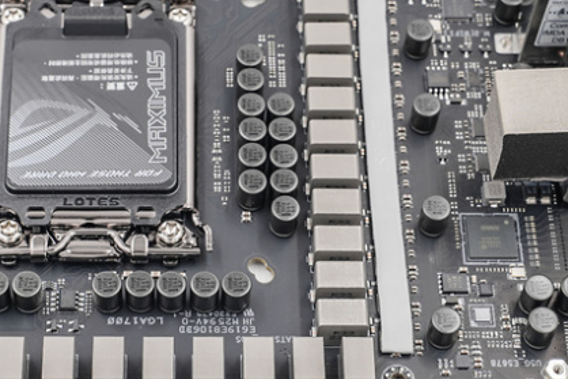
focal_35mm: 101
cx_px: 178
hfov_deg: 20.1
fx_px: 1594
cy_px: 239
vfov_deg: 13.6
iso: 200
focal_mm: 44
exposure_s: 1/50
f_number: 10
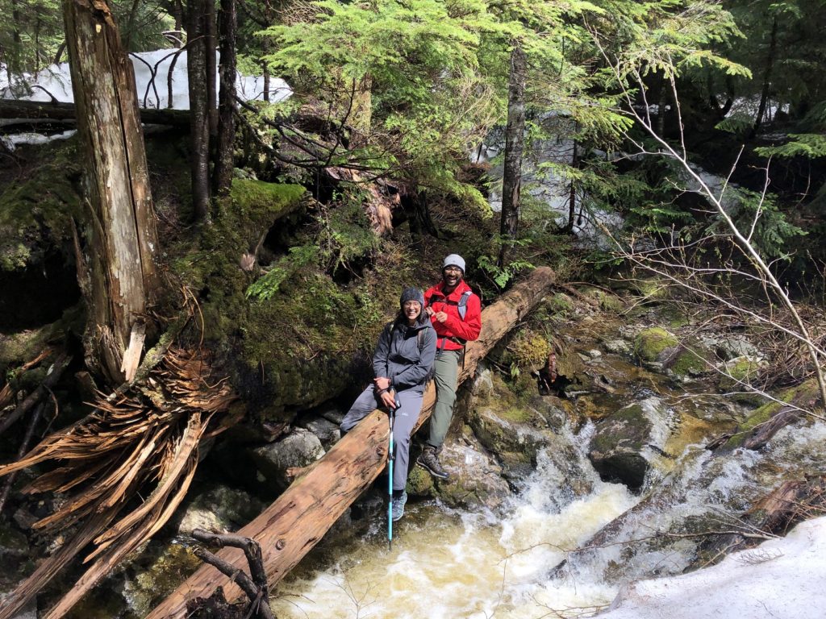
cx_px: 413
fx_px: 668
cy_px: 310
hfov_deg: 63.4
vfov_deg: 49.7
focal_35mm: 28
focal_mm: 3.99
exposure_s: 1/534
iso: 20
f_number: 1.8
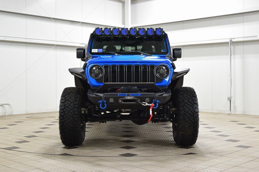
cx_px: 130
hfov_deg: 37.8
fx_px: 378
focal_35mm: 52
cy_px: 86
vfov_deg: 25.8
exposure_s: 1/15
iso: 720
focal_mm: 35
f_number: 6.3
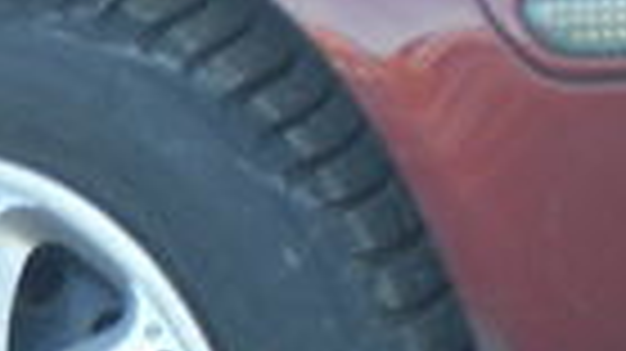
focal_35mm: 191
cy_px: 284
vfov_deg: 6.3
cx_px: -658
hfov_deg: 10.3
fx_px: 3169
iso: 100
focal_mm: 6.3
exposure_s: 1/100
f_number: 3.1
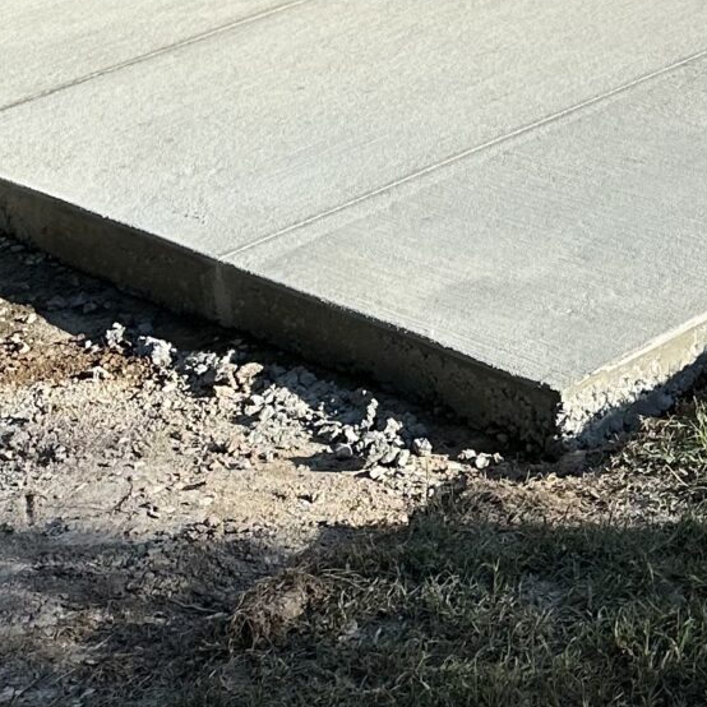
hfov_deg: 16.7
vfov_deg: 16.2
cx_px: 929
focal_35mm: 98
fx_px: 2265
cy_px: -365
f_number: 1.78
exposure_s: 1/3717
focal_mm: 6.86
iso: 80
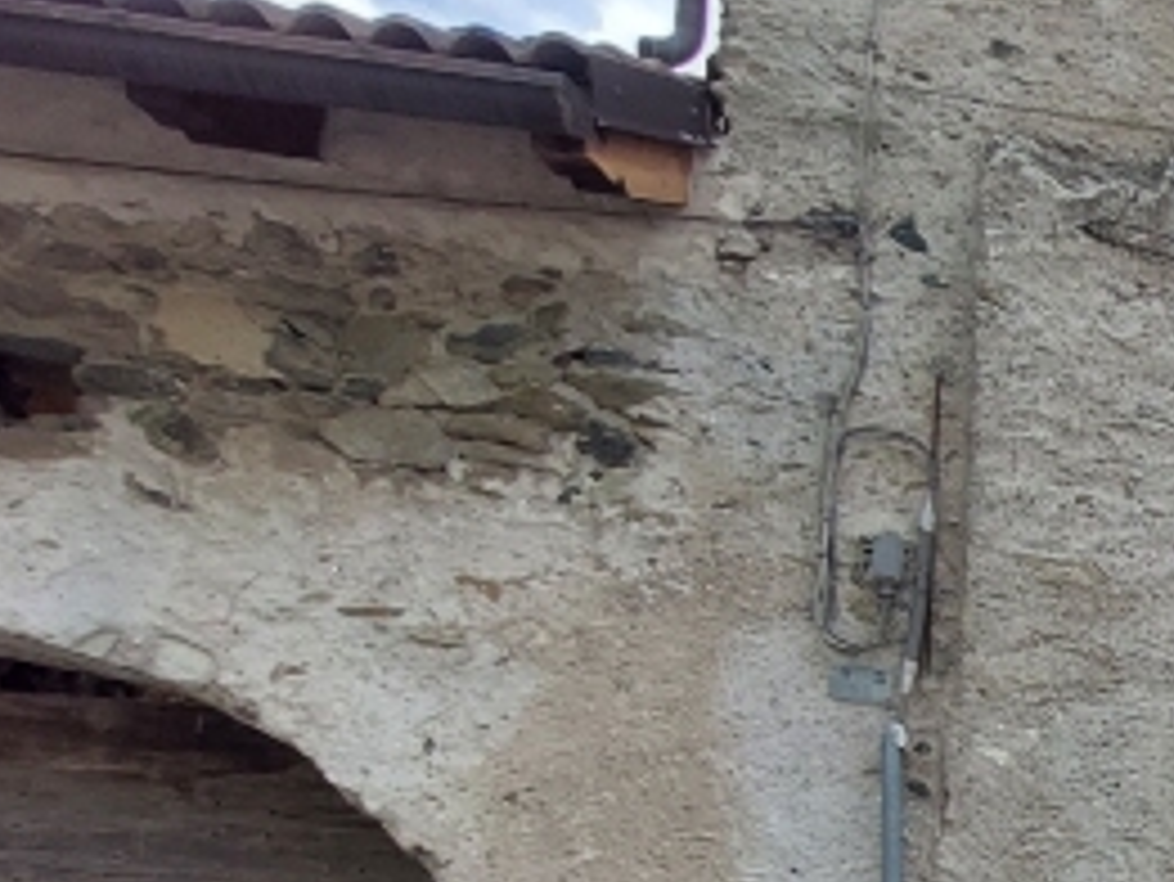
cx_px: 1952
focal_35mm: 51
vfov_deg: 25.9
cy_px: 1026
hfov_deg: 24.2
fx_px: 1730
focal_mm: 1.74
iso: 50
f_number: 2.2
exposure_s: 1/695
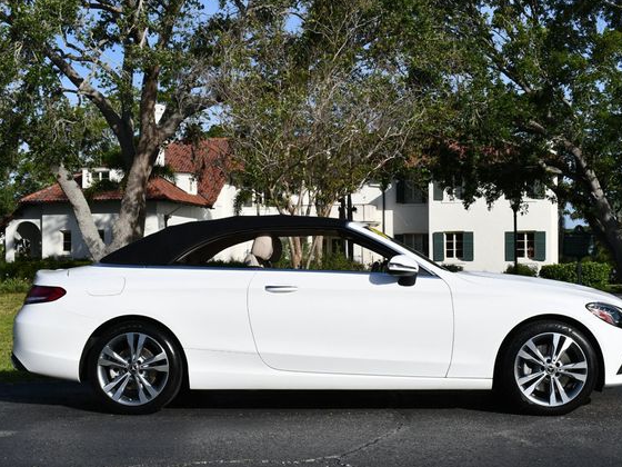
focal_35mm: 55
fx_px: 988
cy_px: 232
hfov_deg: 34.9
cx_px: 333
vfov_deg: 26.6
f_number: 9
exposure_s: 1/320
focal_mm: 25
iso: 100
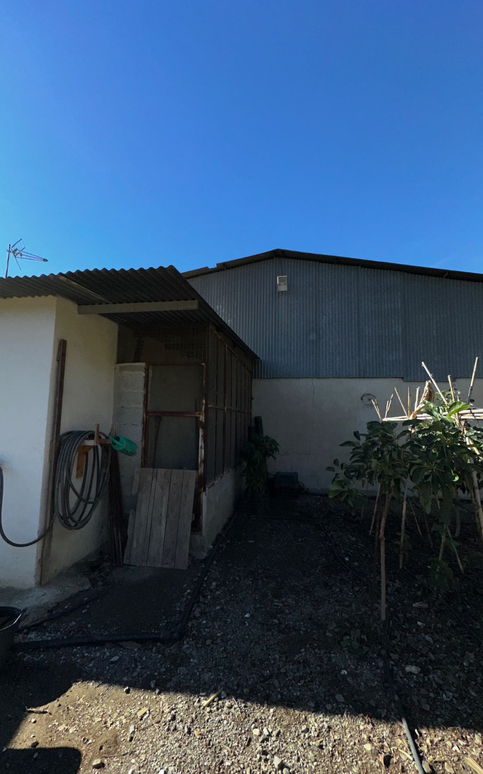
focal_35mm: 15
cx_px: 248
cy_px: 388
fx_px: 316
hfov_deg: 74.8
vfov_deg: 101.5
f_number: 2.2
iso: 32
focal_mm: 2.22
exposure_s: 1/2817
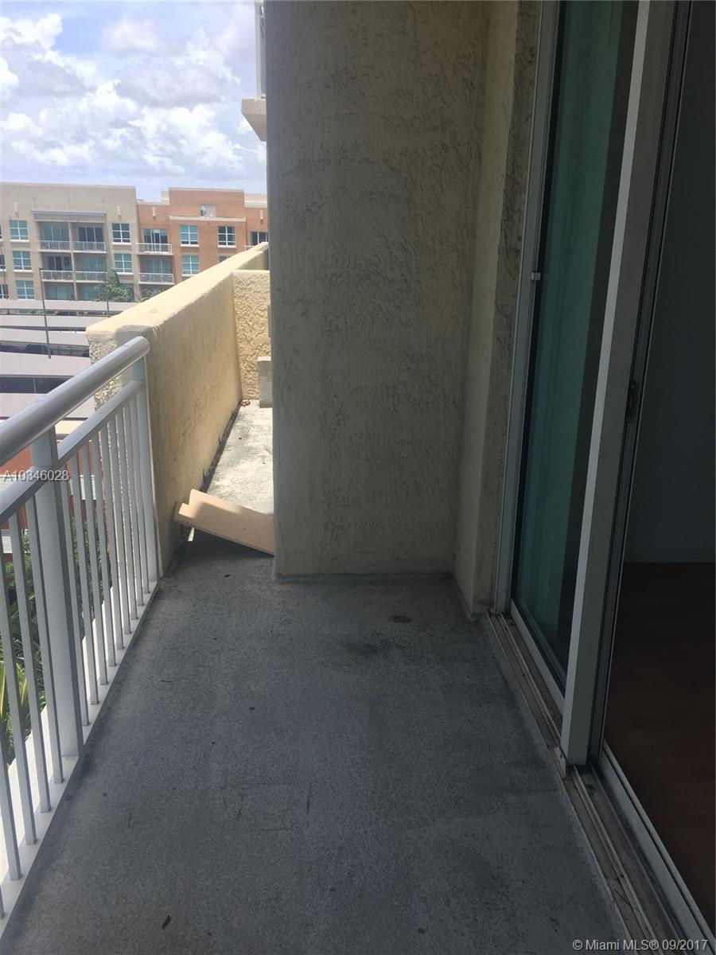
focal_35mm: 29
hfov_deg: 48.2
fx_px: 800
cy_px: 478
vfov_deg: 61.7
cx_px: 358
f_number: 2.2
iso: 32
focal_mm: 4.15
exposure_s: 1/1068
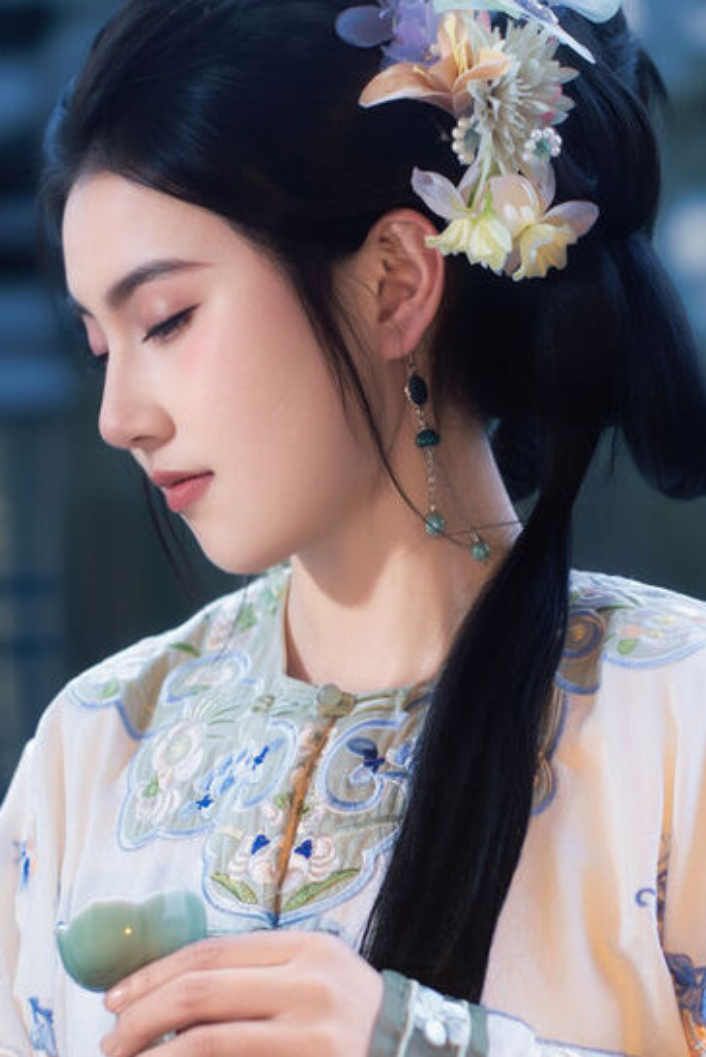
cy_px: 743
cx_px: 569
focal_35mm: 141
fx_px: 4145
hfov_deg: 9.7
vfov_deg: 14.5
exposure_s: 1/125
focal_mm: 50
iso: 200
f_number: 2.5
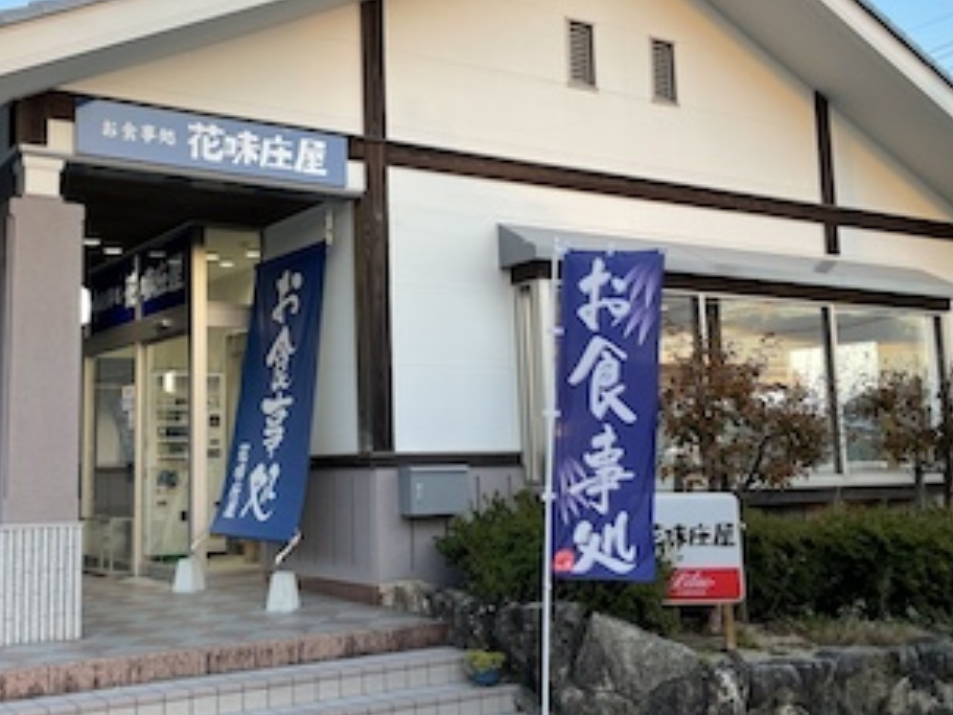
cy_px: 314
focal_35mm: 41
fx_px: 1129
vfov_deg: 35.1
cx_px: 348
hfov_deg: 45.3
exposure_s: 1/251
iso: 32
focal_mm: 4.2
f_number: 1.6
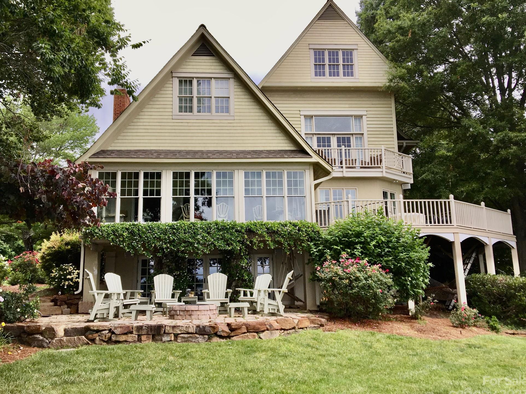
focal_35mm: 31
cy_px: 197
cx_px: 249
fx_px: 471
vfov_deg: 45.4
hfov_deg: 58.3
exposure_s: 1/472
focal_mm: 4.15
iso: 25
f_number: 2.2
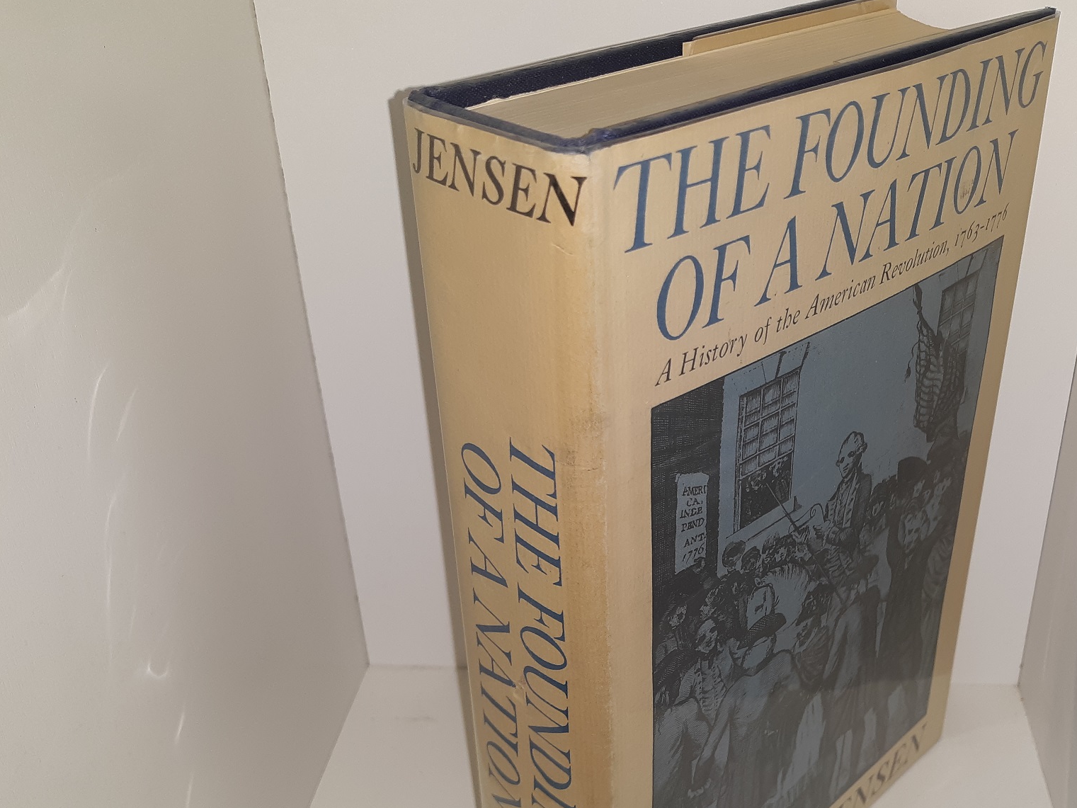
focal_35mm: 38
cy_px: 509
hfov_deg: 48.3
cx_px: 705
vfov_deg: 37.5
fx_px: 1182
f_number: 1.7
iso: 40
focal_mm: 3.7
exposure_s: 1/152
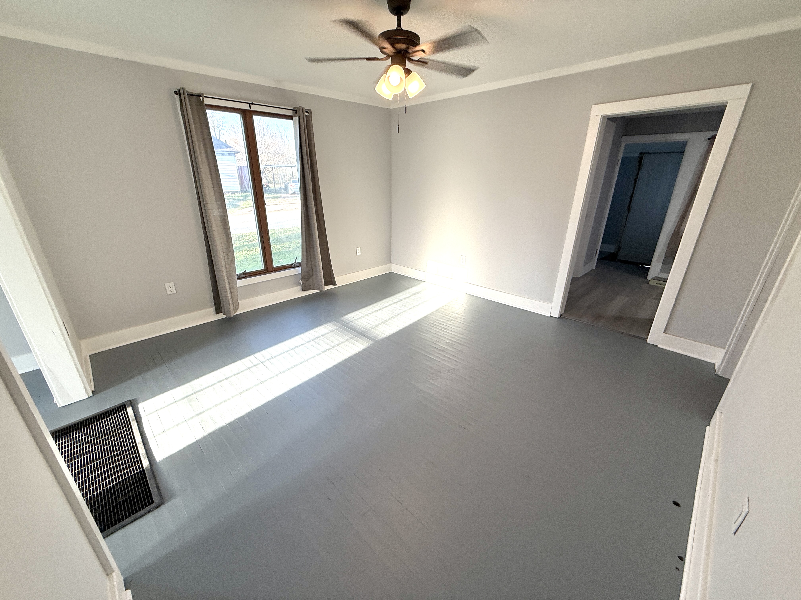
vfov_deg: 85.7
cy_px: 300
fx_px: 324
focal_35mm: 14
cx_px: 400
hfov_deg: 102.1
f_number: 2.2
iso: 64
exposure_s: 1/120
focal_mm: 2.22
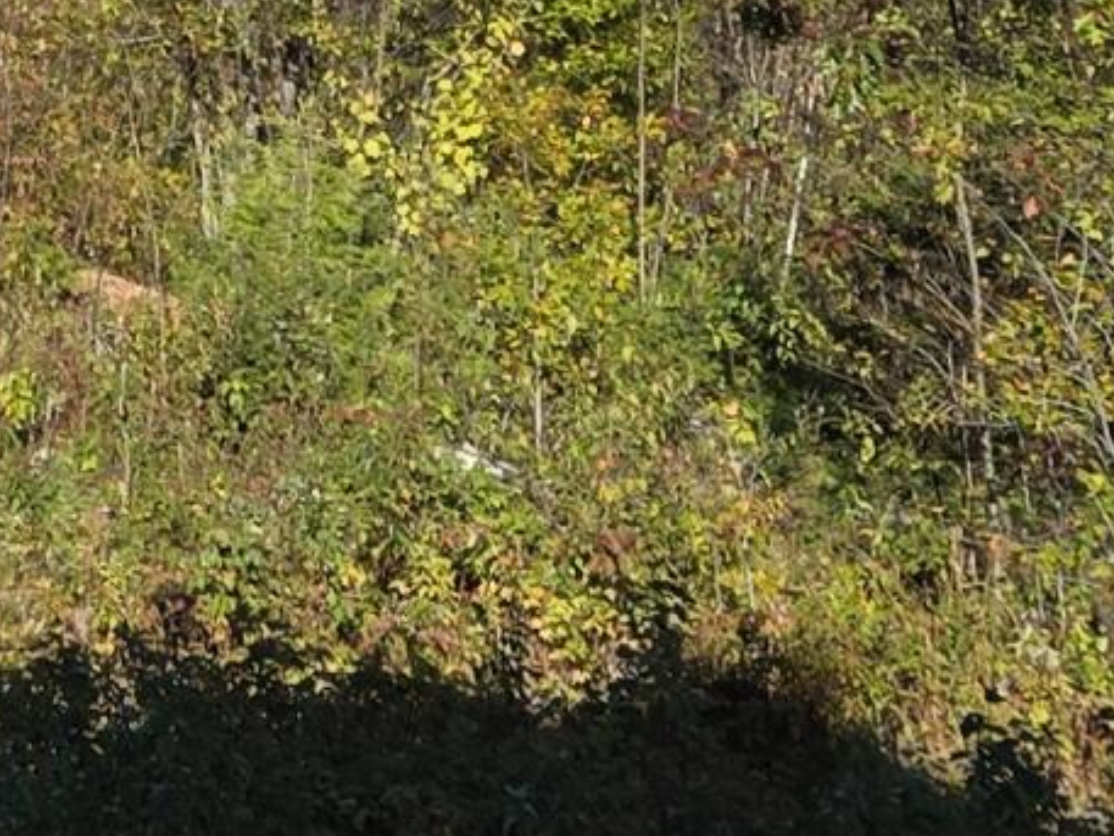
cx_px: -427
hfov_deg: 12.6
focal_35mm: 151
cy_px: -1236
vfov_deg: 8.8
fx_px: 4861
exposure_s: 1/1809
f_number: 1.8
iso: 25
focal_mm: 5.4
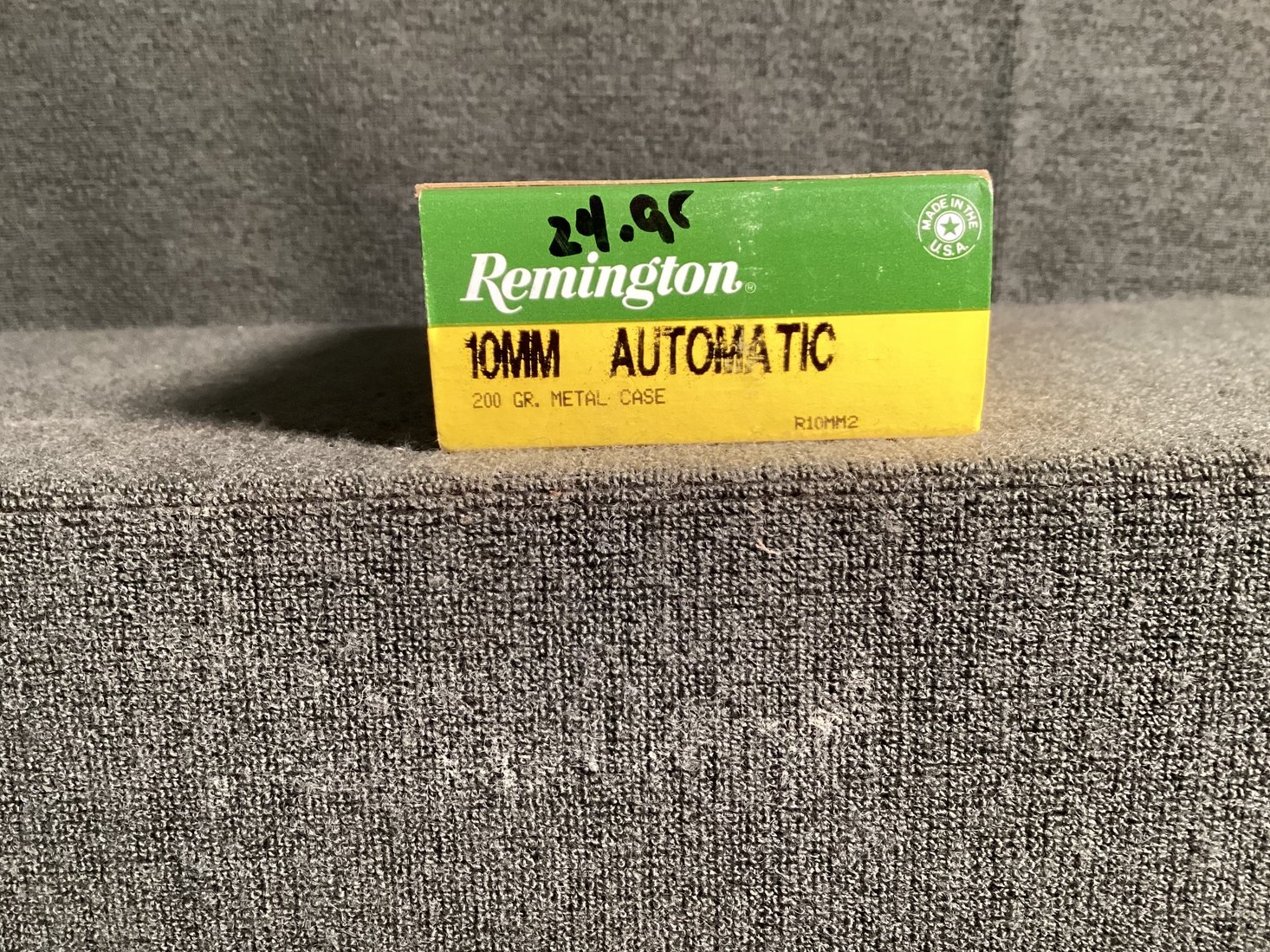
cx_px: 620
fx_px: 1174
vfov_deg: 44.1
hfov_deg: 56.8
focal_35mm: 32
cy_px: 471
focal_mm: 3.3
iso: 320
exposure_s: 1/60
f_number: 2.4
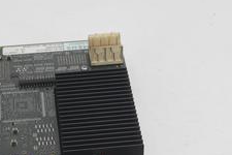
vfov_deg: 11.4
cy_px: 127
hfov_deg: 17.0
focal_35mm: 120
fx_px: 773
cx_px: 88
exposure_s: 1/800
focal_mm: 30
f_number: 6.3
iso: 3200
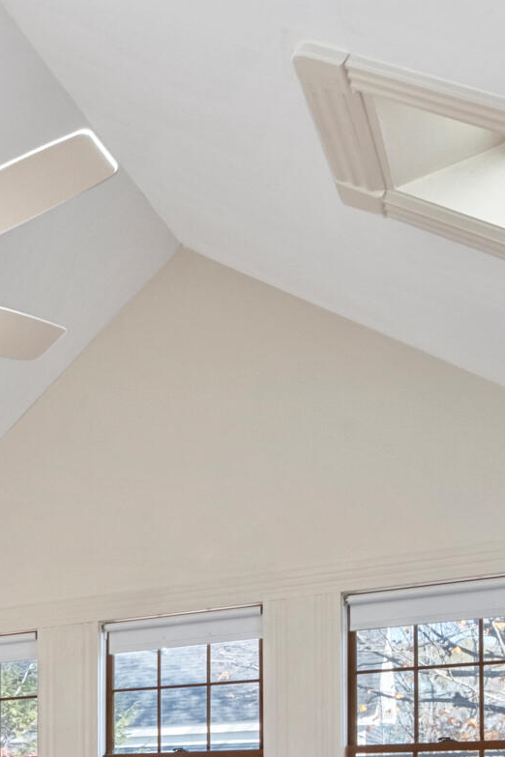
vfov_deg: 37.2
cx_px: -333
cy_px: 795
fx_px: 968
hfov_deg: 21.9
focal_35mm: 46
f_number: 8
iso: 500
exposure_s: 1/13
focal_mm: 8.3
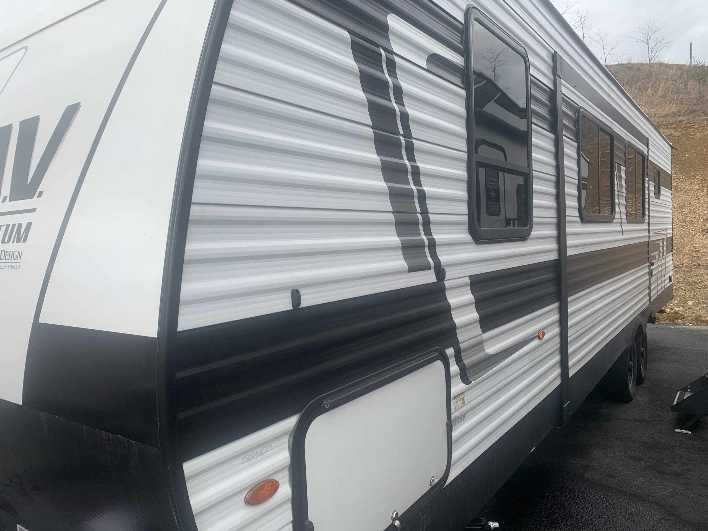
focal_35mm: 26
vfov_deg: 53.1
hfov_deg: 67.3
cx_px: 354
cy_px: 266
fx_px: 532
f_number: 1.8
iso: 25
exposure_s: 1/461
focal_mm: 4.25
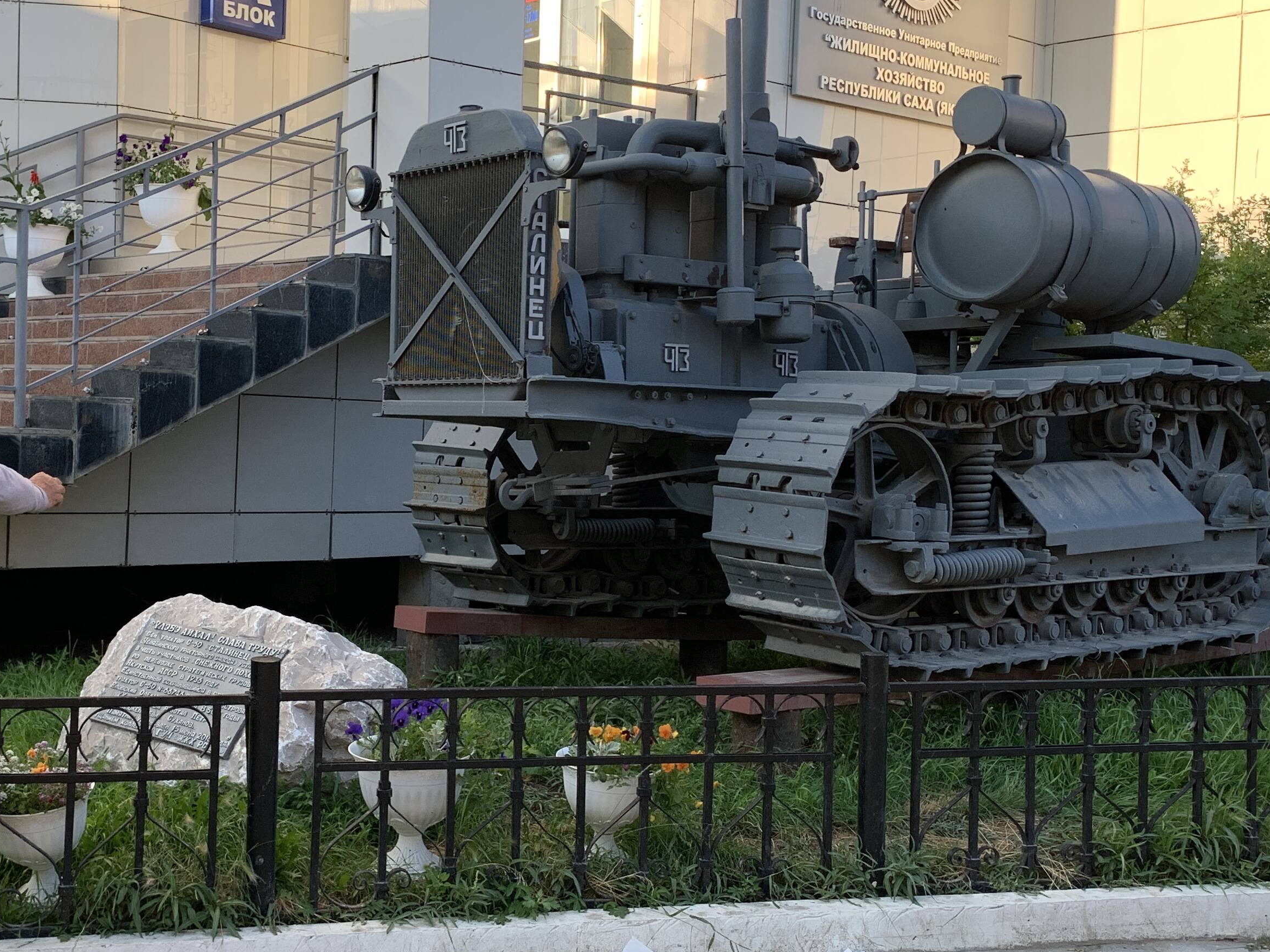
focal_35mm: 45
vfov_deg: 32.2
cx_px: 438
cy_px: 479
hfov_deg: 41.6
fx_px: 1651
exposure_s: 1/327
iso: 25
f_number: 1.8
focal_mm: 4.25
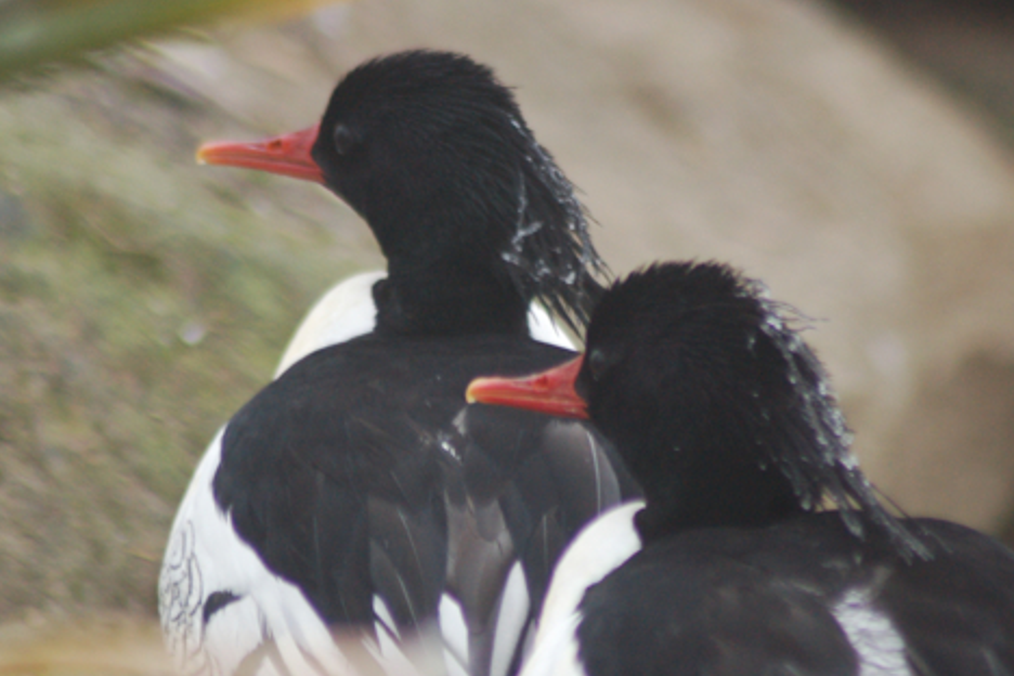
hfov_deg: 3.4
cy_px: 316
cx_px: 477
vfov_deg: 2.2
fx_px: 17321
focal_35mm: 615
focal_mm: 300
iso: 800
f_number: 5.6
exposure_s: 1/200
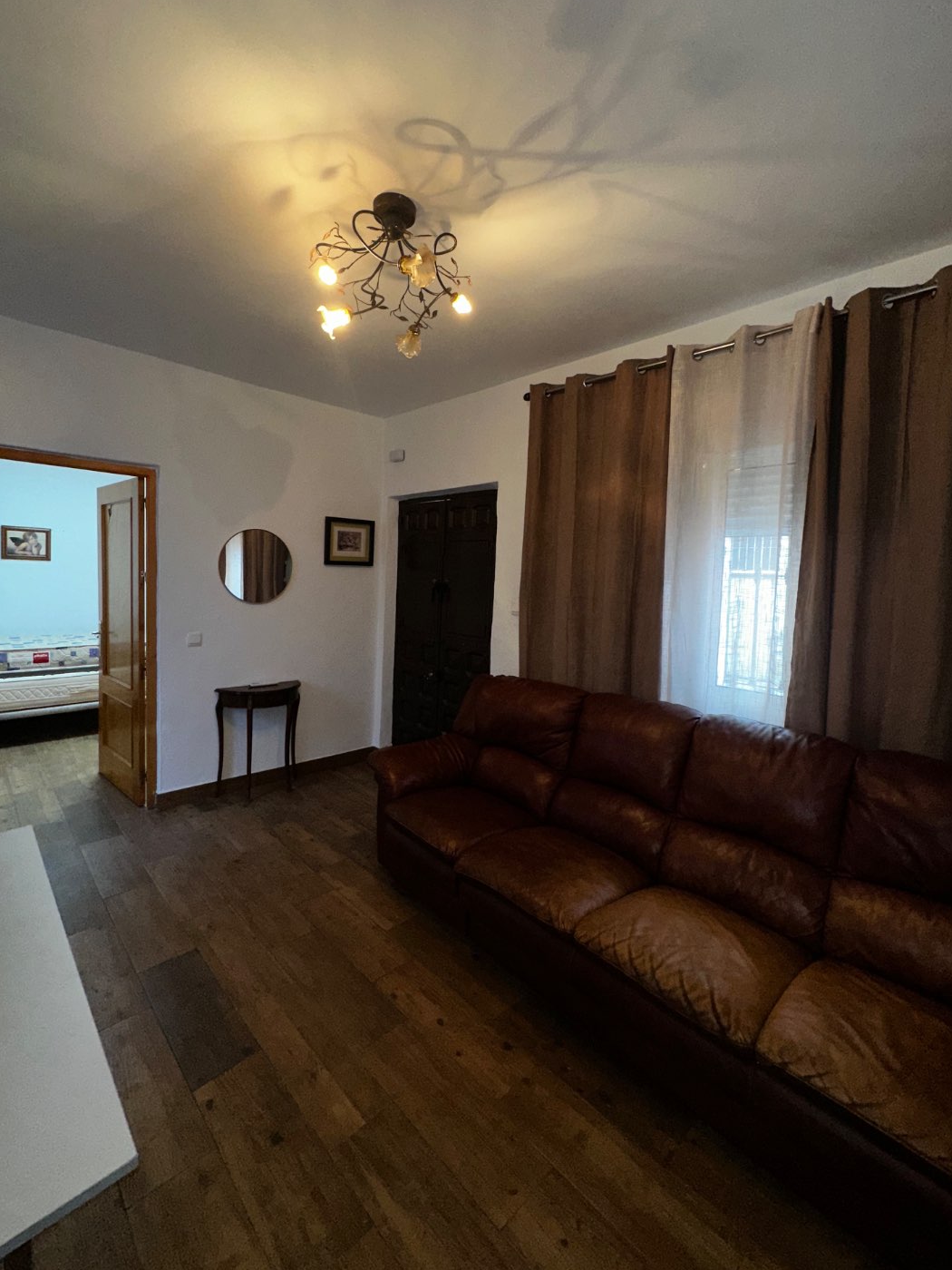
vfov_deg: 98.1
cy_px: 602
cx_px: 466
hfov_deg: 81.7
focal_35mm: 15
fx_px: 550
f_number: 2.2
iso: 80
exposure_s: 1/50
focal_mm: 2.22
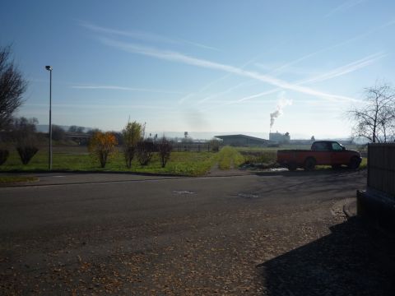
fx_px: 365
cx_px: 198
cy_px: 148
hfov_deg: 56.8
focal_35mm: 32
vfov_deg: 44.2
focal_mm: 5.2
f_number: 5.6
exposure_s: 1/640
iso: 100
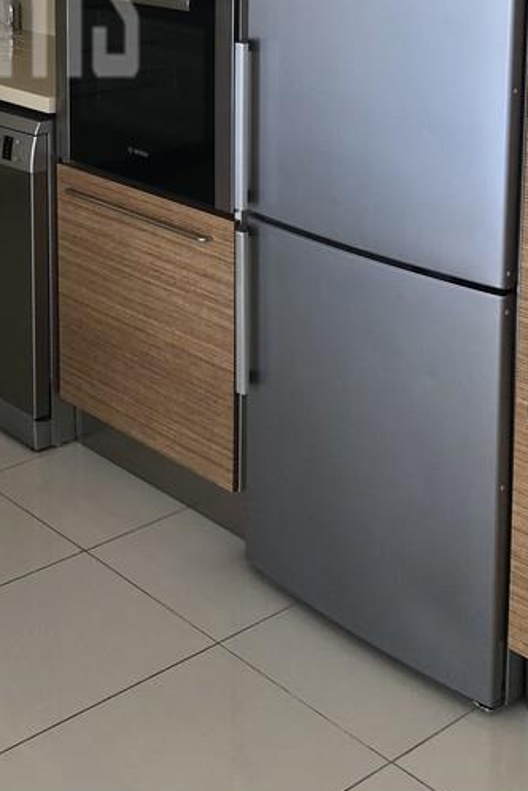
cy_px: -2
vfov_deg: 30.9
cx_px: -38
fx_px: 1318
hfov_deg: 21.6
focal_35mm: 60
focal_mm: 3.99
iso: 25
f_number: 1.8
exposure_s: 1/50
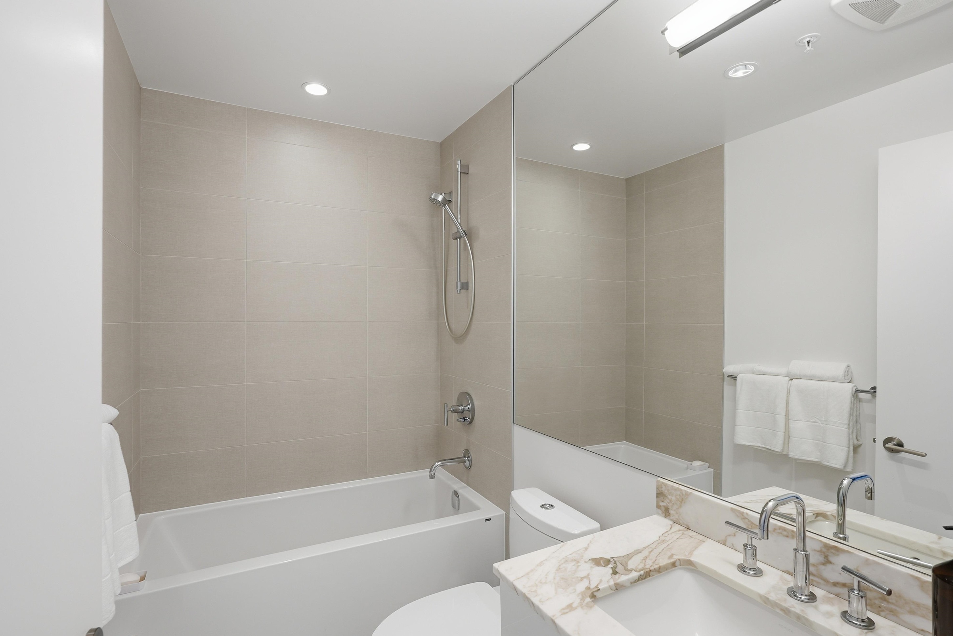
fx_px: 450
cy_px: 329
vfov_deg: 70.4
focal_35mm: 17
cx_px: 474
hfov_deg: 93.3
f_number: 8
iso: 320
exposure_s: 1/50
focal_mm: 16
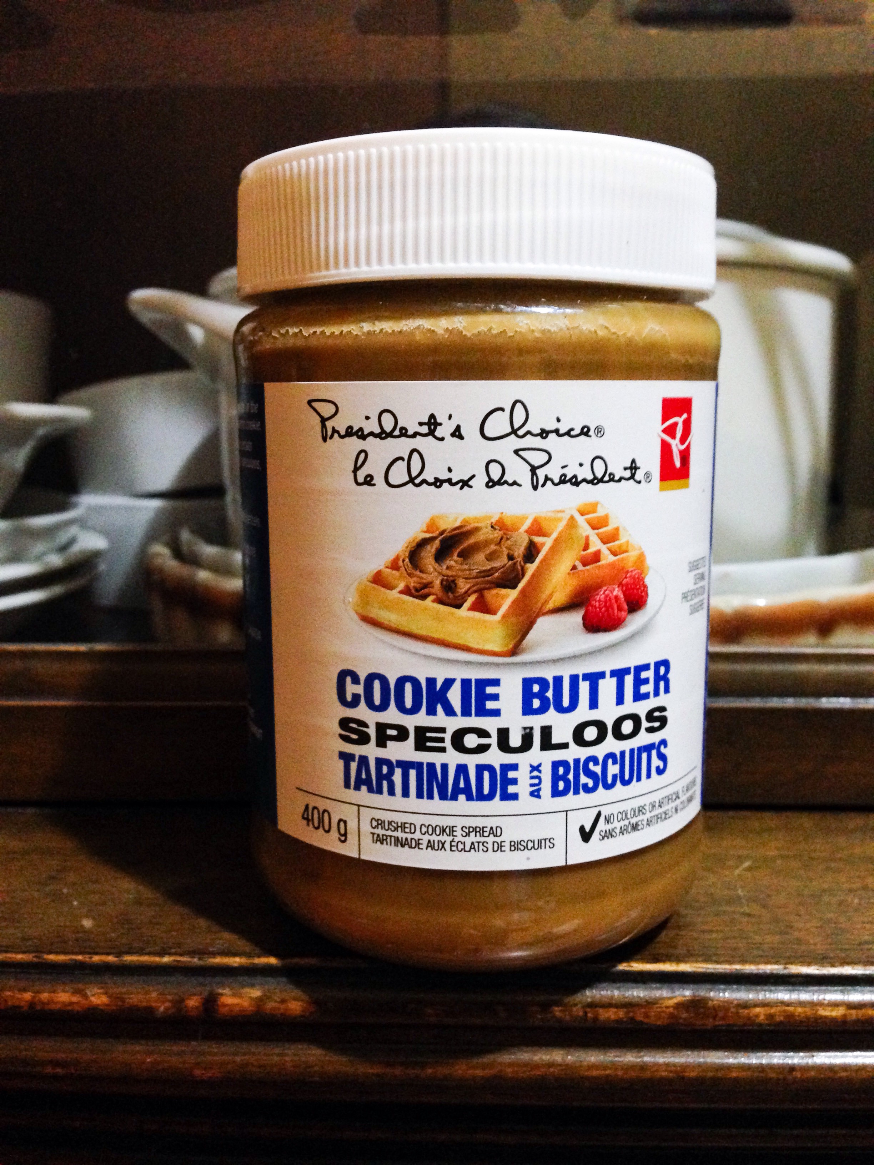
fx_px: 1111
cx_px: 437
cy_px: 582
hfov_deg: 42.9
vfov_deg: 55.4
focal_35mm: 33
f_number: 2.4
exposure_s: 1/17
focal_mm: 4.12
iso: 320
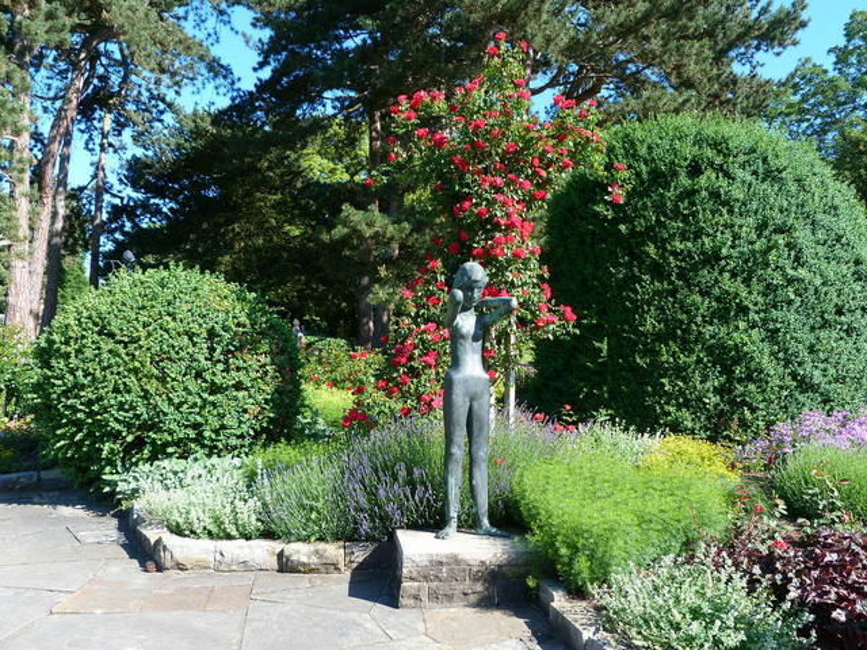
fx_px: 701
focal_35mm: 28
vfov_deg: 49.7
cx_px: 434
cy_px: 325
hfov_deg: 63.4
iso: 80
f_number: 4
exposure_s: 1/160
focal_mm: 5
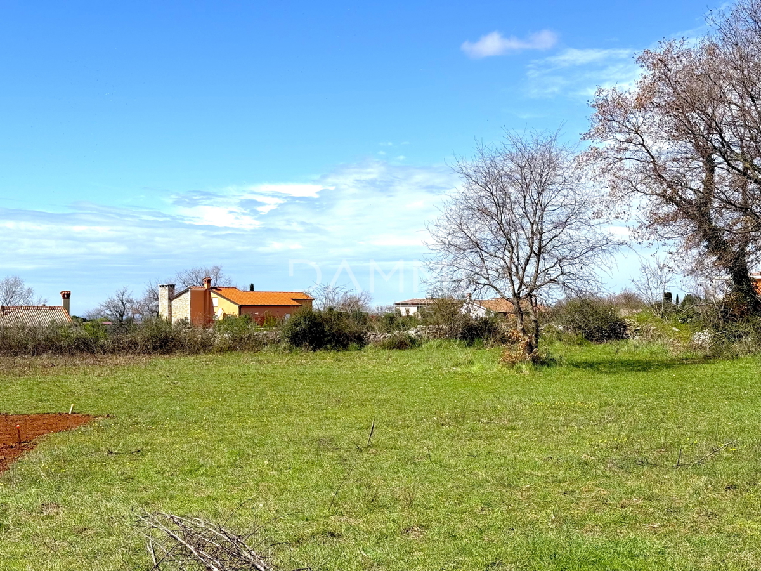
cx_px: 380
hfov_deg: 39.7
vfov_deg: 30.3
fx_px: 1055
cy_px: 286
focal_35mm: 48
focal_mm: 6.76
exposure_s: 1/6024
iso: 64
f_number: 1.78
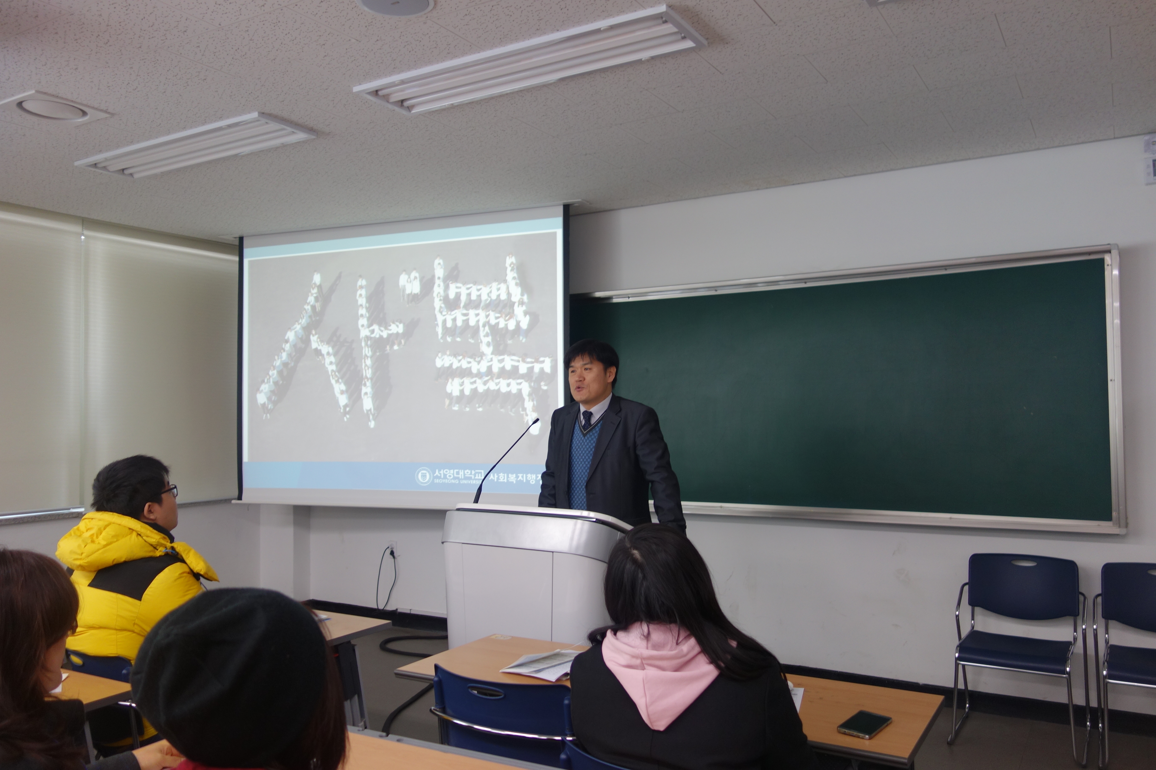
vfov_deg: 46.4
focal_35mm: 28
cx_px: 578
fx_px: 899
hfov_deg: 65.5
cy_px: 385
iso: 125
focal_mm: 10.4
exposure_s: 1/50
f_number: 1.8
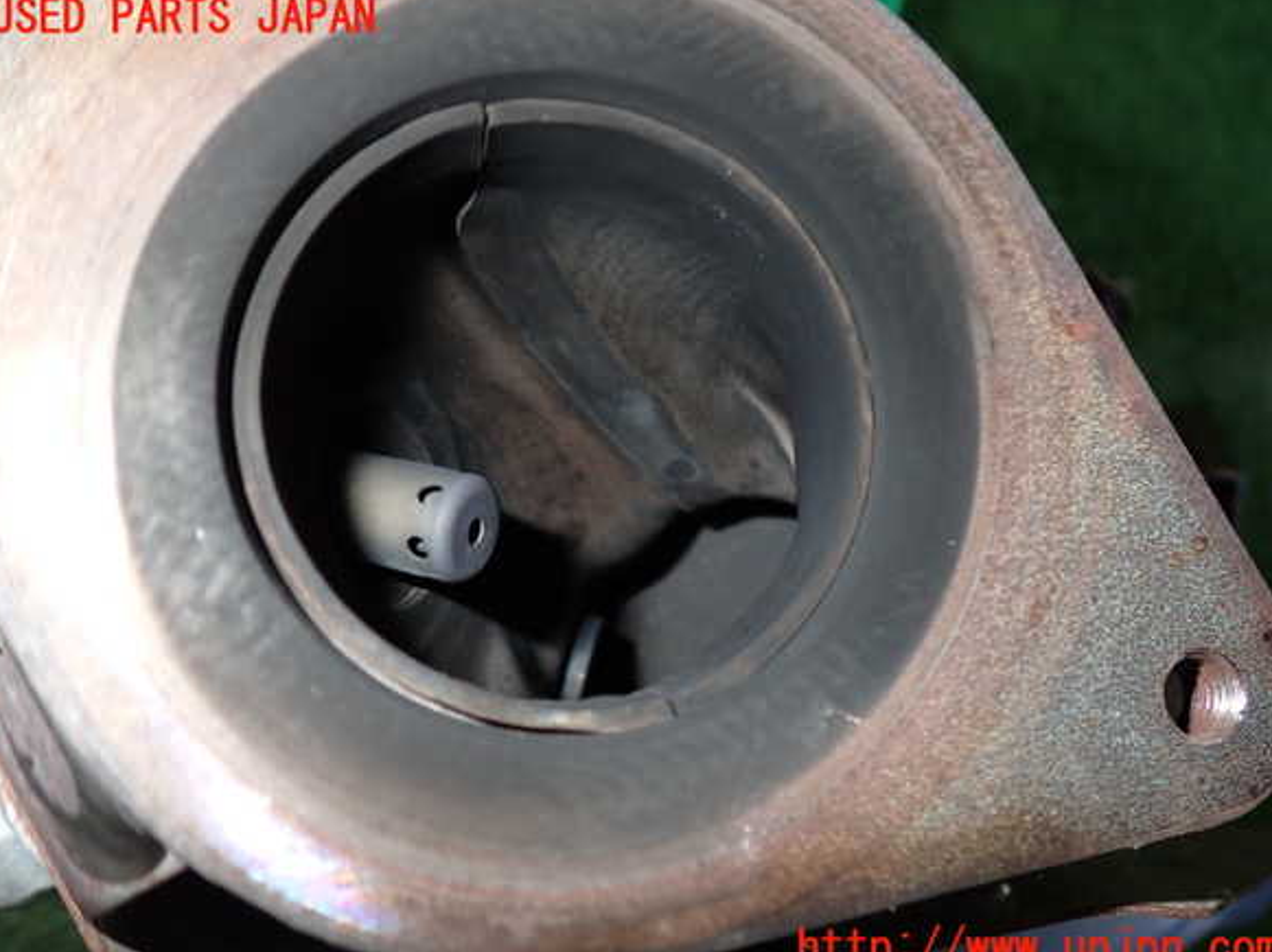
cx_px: 635
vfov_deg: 45.4
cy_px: 484
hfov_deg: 58.4
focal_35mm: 31
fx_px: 1138
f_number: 6.3
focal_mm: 5.4
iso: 200
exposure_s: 1/30
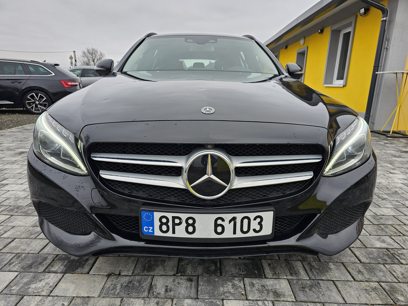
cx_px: 204
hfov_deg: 73.9
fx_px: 271
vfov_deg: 58.9
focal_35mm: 23
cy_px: 153
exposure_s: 1/190
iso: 25
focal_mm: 6.3
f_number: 1.7
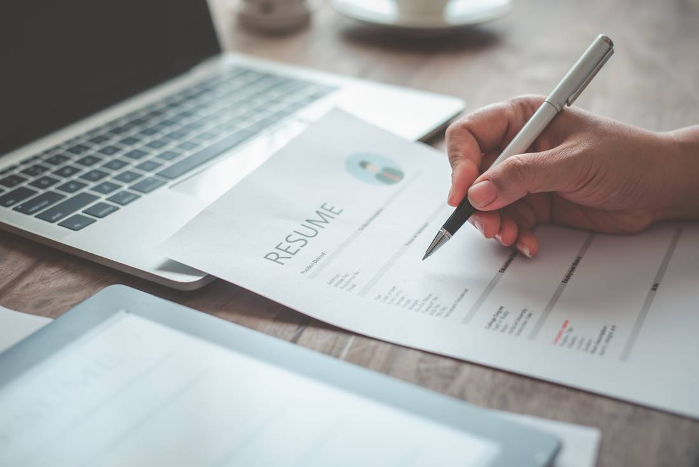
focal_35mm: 50
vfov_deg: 27.0
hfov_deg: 39.6
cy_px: 234
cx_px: 350
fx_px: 971
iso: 400
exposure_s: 1/100
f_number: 3.2
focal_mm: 50
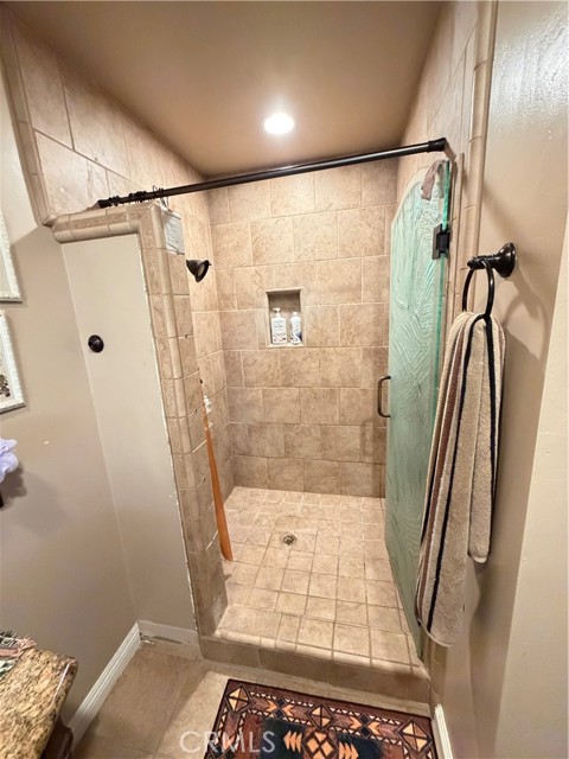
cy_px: 380
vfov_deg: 102.1
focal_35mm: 14
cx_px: 284
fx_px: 307
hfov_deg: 85.7
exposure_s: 1/60
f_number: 2.2
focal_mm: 2.22
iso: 800
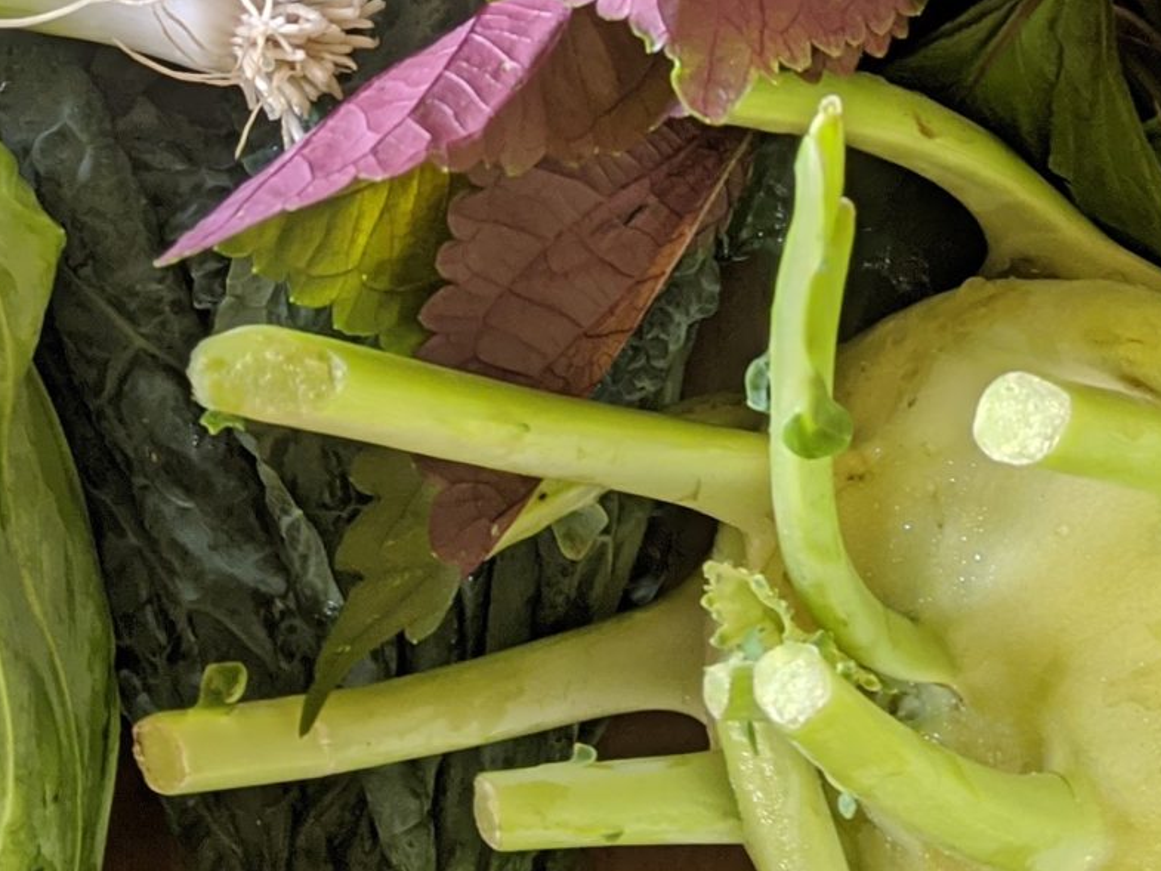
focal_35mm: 88
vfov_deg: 15.8
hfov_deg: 21.9
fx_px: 2952
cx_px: 966
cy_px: -334
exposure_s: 1/22.7
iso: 68
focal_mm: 4.44
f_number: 1.8
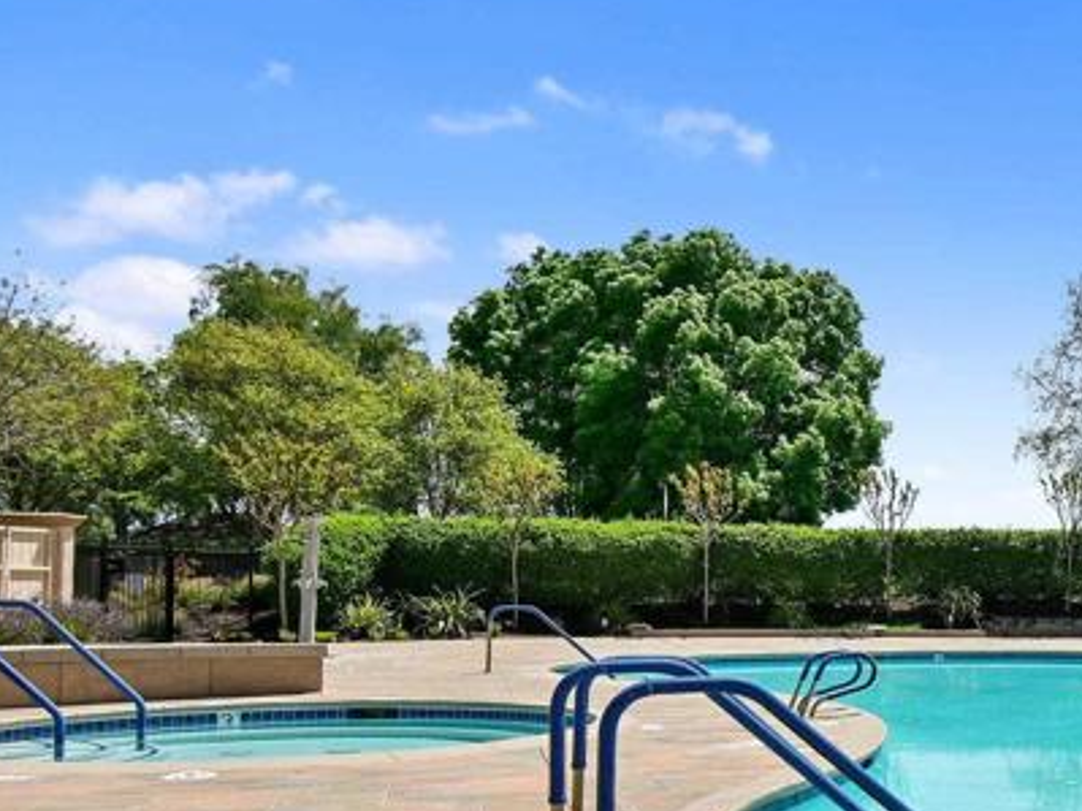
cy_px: 582
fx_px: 1156
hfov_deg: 40.6
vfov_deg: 37.9
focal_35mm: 37
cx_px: 1185
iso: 200
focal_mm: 10
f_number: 8
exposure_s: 1/200
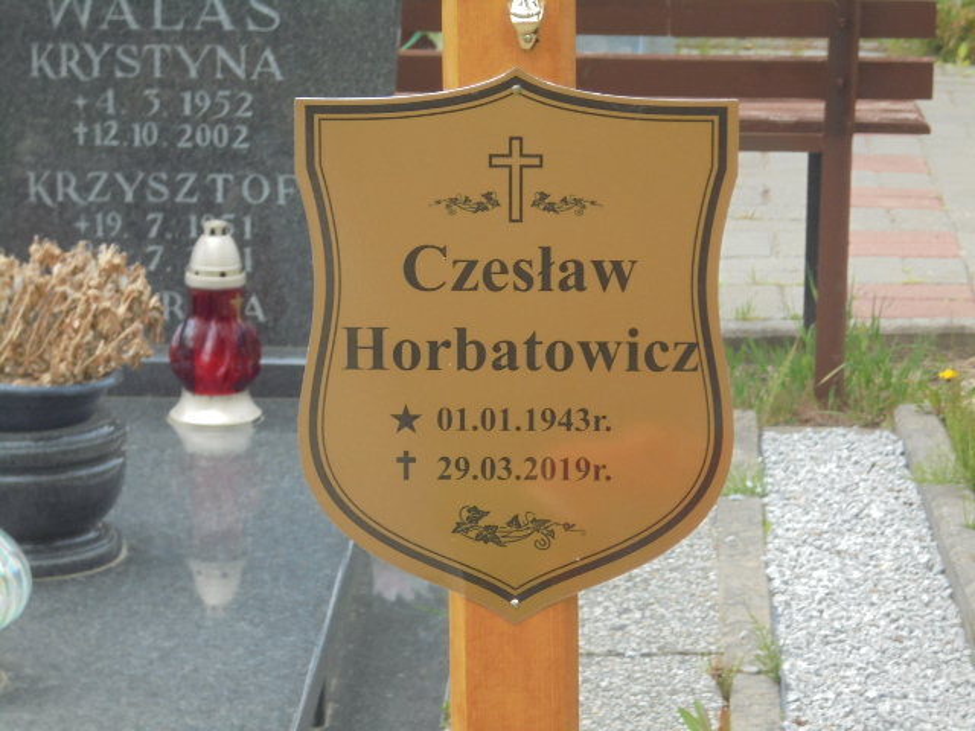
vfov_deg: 9.5
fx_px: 4394
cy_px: 366
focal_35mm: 156
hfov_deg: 12.7
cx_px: 488
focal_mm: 27.6
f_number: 6.5
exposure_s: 1/125
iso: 160
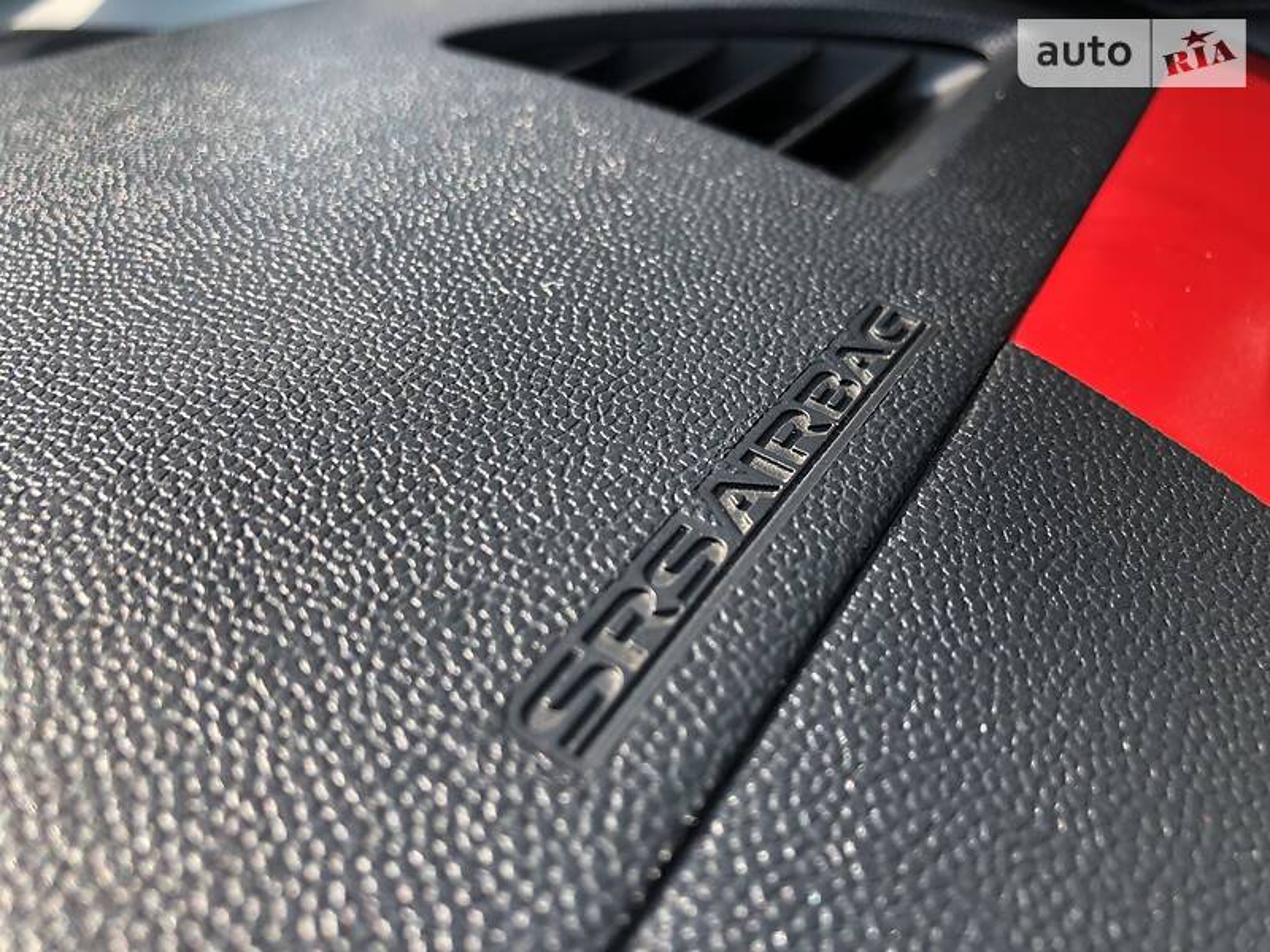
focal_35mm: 28
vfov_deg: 49.7
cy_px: 476
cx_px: 635
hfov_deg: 63.4
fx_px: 1027
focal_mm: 4
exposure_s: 1/169
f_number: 1.8
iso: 20
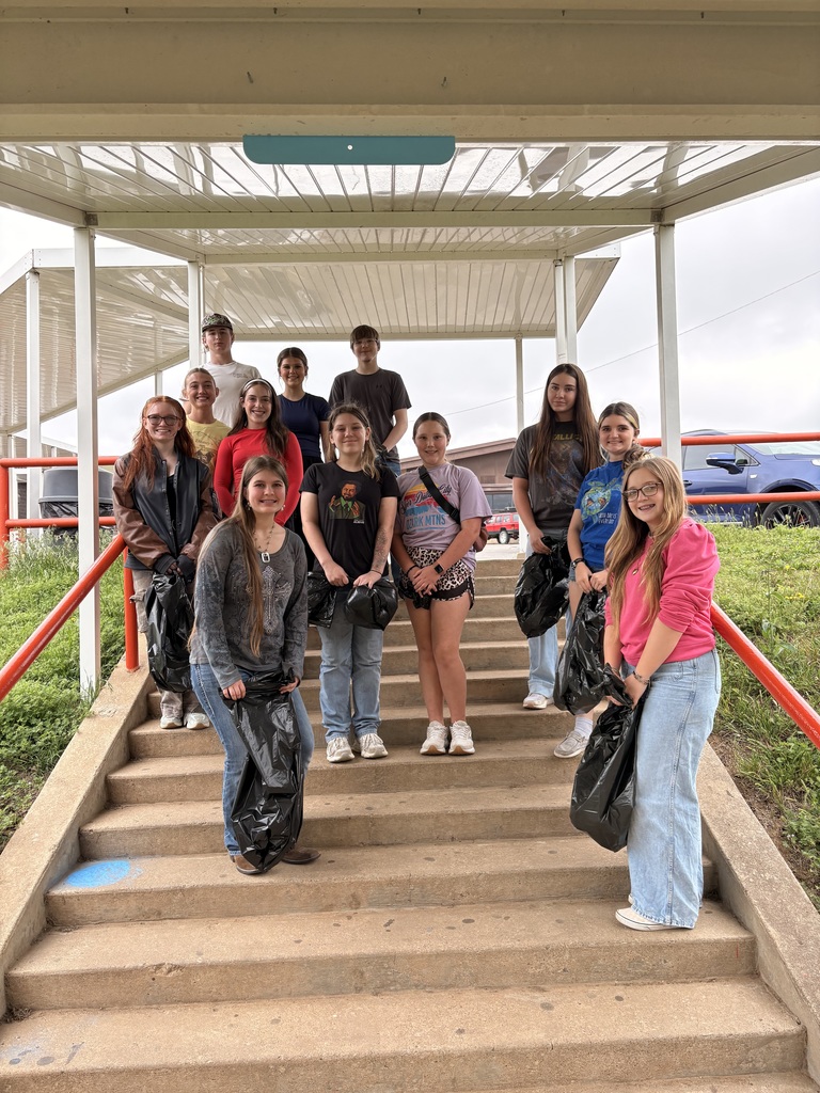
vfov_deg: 67.3
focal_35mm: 26
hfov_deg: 53.1
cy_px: 546
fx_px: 821
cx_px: 410
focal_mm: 5.96
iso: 64
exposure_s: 1/1064
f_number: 1.6
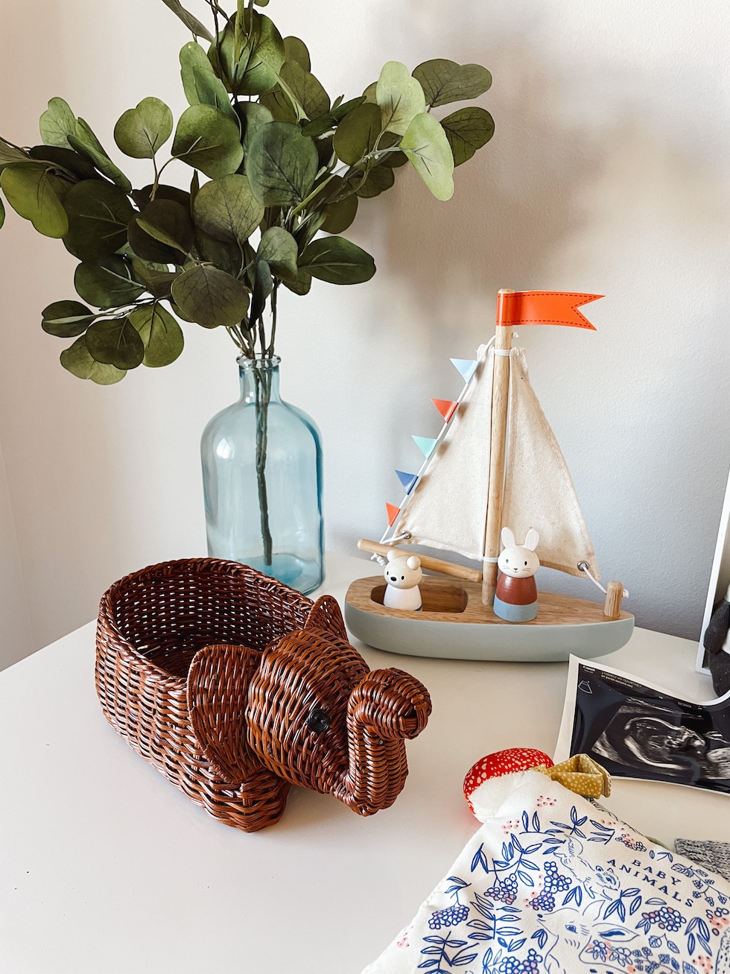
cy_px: 487
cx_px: 365
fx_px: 731
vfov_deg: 67.3
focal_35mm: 26
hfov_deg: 53.1
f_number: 1.6
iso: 125
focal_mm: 4.2
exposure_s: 1/90
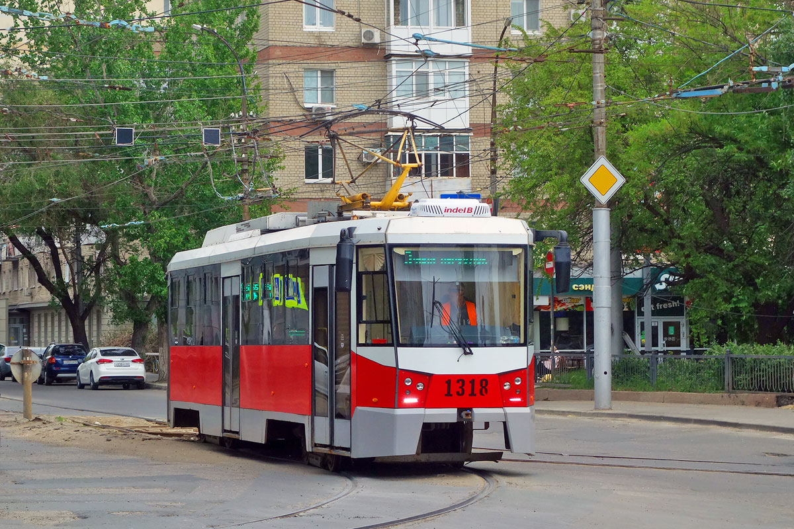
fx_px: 2029
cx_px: 397
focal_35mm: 92
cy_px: 264
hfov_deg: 22.1
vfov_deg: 14.9
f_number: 4.9
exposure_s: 1/1000
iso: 320
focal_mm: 34.25
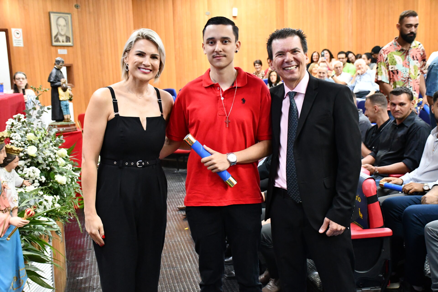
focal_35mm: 52
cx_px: 219
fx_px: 633
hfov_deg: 38.2
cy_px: 146
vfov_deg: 26.0
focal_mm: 35
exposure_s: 1/60
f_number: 4.2
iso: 6400
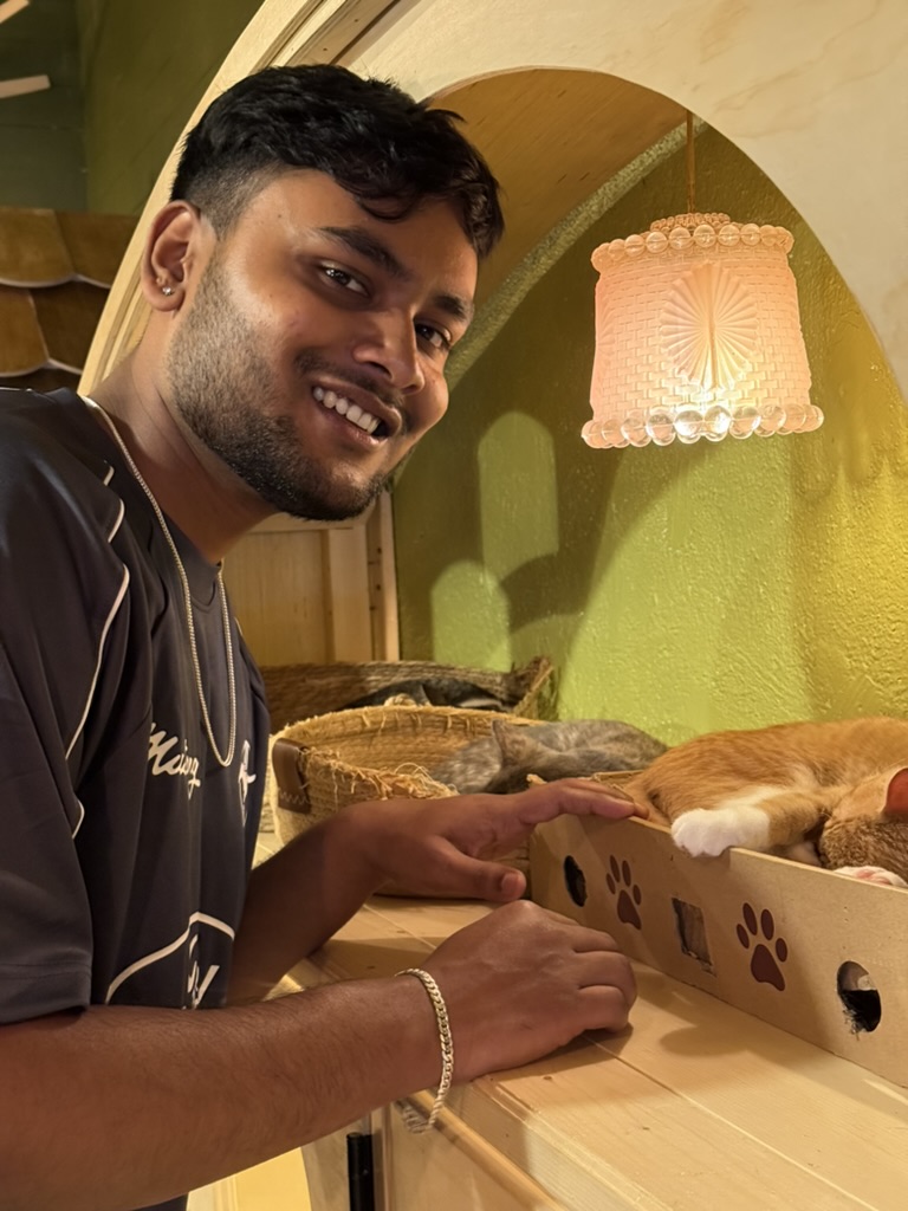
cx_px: 454
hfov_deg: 30.3
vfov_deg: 39.7
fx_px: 1679
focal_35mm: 48
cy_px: 606
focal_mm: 6.76
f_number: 1.78
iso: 640
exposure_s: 1/30
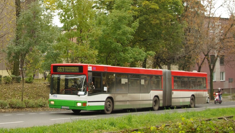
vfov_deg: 26.4
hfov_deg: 45.4
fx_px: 280
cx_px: 106
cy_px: 49
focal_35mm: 45
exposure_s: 1/500
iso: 800
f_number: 4
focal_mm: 26.25
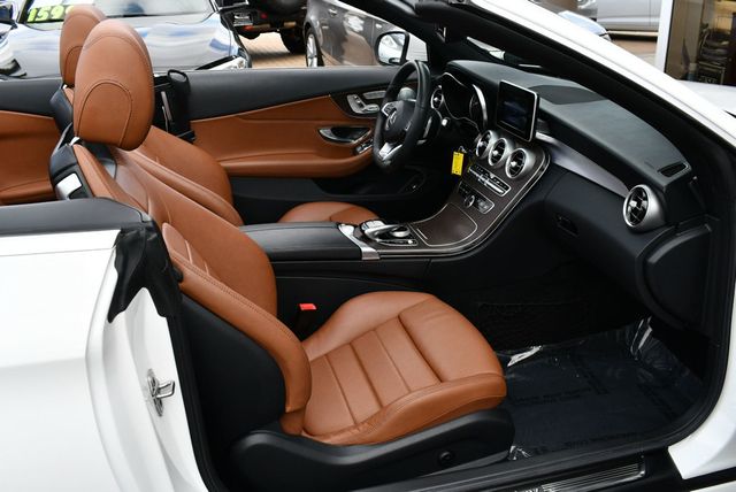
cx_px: 368
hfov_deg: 53.1
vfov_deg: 36.9
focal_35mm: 36
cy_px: 246
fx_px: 737
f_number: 5.6
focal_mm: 18
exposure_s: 1/250
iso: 200
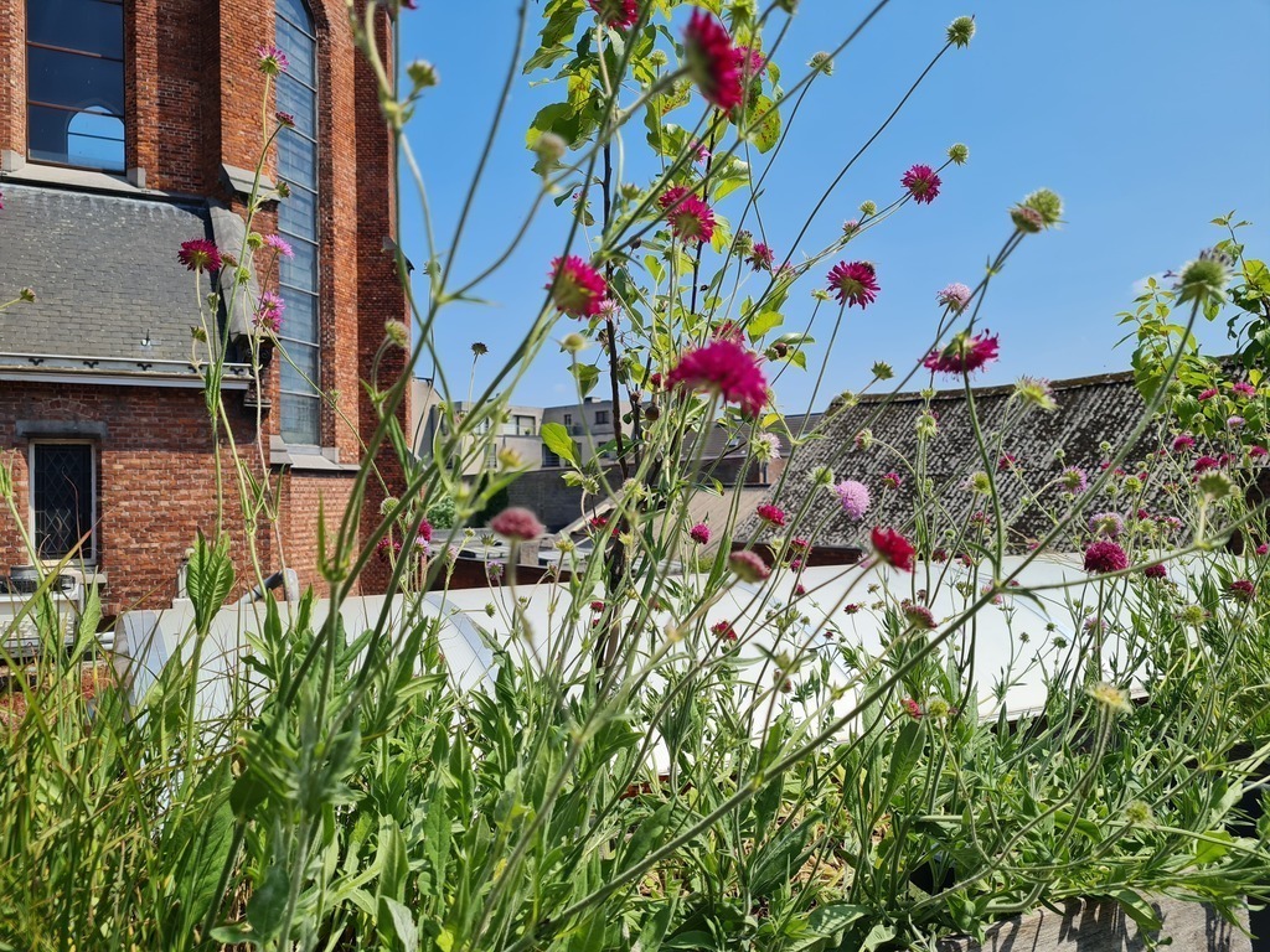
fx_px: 954
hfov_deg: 67.3
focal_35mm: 26
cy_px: 476
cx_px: 635
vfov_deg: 53.1
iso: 50
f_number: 1.8
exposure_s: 1/2688
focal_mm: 5.4
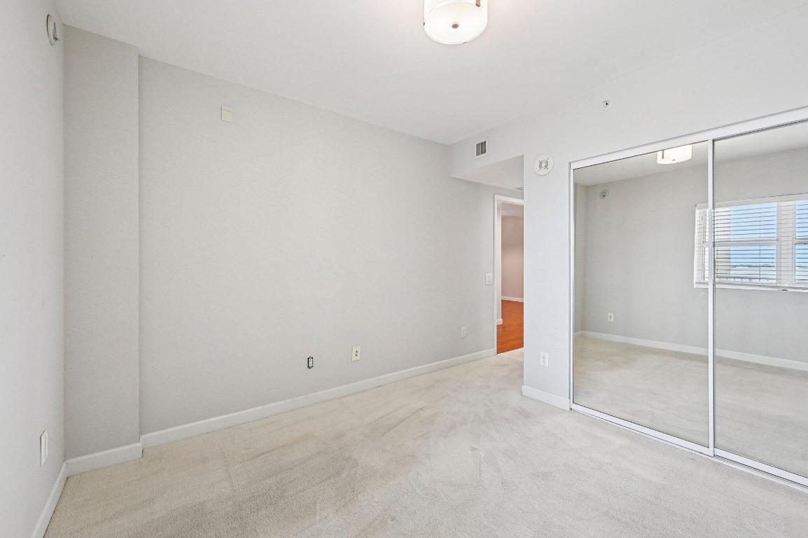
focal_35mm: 14
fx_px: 314
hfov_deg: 104.3
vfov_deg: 81.1
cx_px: 404
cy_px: 269
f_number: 8
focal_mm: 14
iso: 1250
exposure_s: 1/100
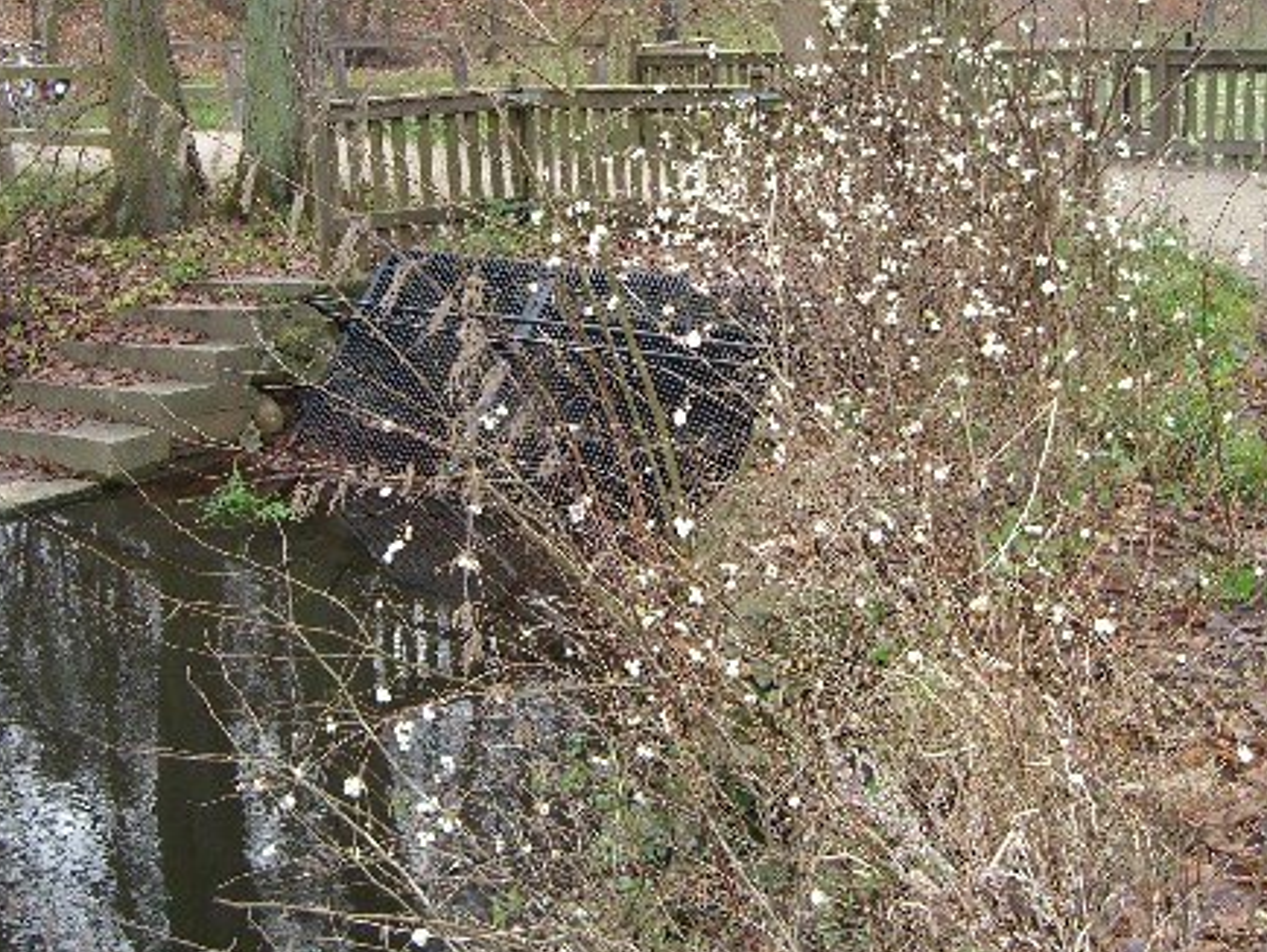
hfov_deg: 37.5
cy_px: 364
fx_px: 1868
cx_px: 617
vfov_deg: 28.5
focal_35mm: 51
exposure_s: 1/125
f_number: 2.8
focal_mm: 7.9
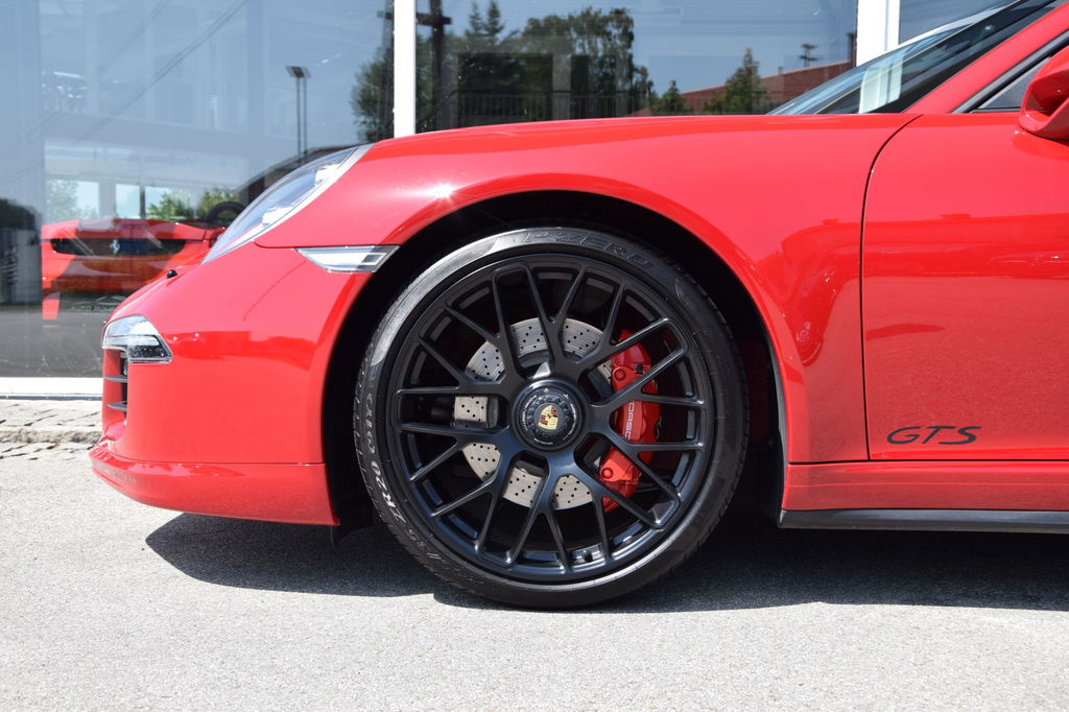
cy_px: 356
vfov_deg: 31.9
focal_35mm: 42
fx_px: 1247
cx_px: 534
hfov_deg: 46.4
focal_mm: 28
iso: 200
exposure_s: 1/320
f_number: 9
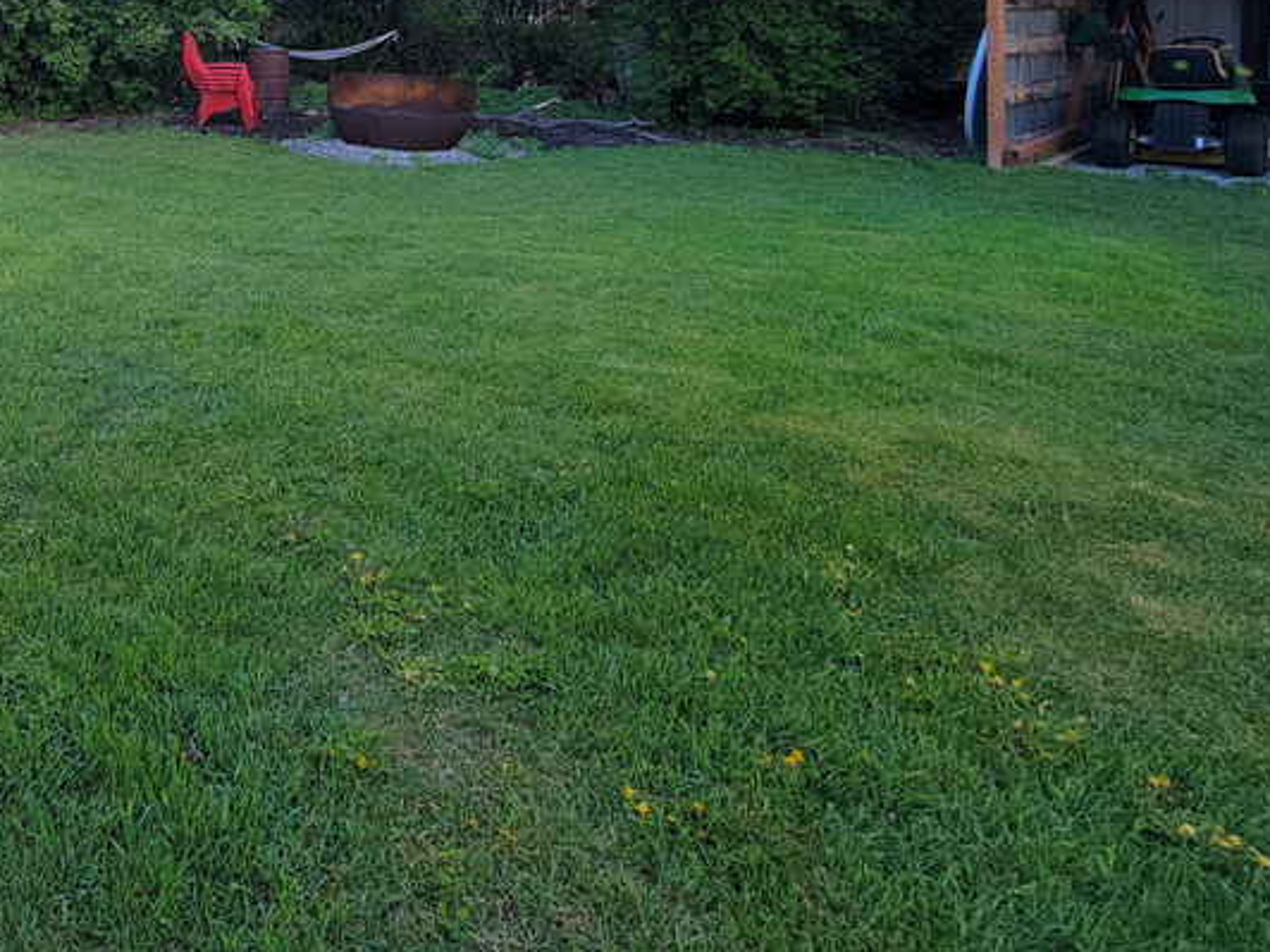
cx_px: 174
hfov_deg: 60.8
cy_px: 100
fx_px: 917
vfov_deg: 49.1
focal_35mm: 25
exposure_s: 1/251
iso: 50
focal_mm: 2.2
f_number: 2.2
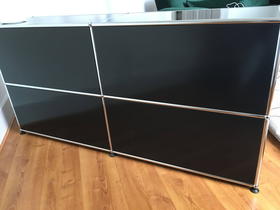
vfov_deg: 48.2
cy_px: 105
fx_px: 235
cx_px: 140
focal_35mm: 29
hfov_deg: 61.7
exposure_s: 1/20
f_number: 2.2
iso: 200
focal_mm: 4.15
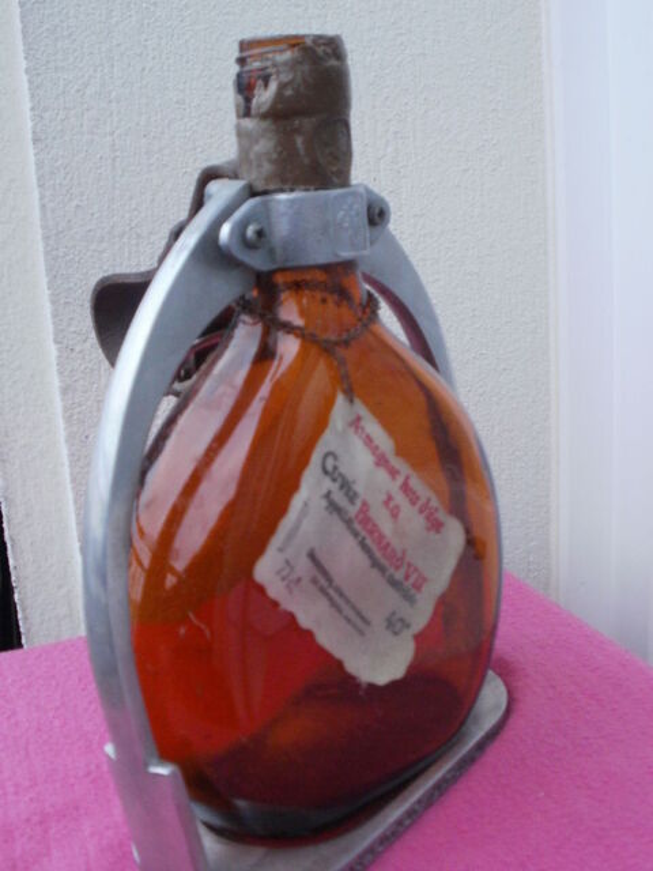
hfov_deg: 32.9
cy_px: 436
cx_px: 326
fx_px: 1107
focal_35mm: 44
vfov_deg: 42.9
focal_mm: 7.7
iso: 400
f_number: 4
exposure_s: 1/40
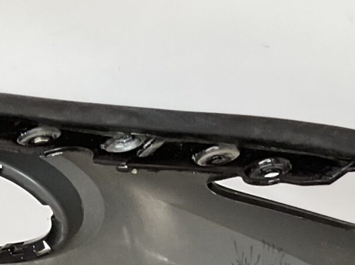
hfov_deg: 15.1
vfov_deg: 11.2
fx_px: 1250
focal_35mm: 122
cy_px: 503
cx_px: 514
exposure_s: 1/60
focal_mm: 3
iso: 40
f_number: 1.8
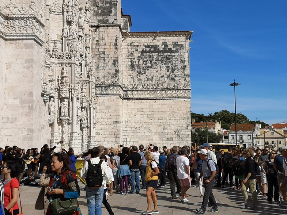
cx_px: 144
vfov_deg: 27.5
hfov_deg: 36.2
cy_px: 108
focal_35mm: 53
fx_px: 439
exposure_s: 1/4975
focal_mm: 3.95
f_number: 1.8
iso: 50
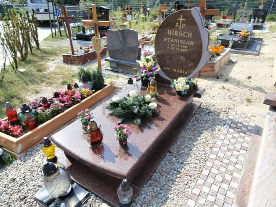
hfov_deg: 71.6
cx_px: 138
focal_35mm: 24
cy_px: 104
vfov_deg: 56.8
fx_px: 191
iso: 100
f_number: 7.9
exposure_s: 1/100
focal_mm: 4.2
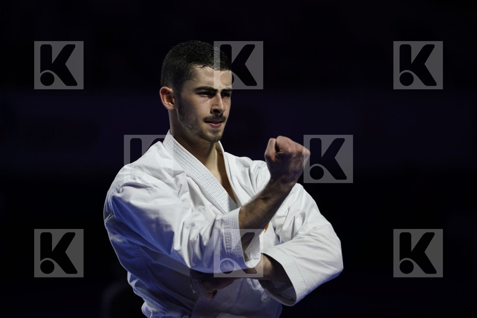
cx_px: 238
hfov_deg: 10.3
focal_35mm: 200
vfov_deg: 6.9
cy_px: 159
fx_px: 2650
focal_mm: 200
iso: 500
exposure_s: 1/500
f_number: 2.8
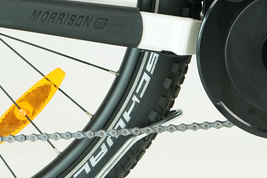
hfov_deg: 16.9
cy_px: 61
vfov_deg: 11.3
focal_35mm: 121
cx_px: 136
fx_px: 897
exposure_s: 1/200
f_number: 5.6
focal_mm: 45
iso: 1600
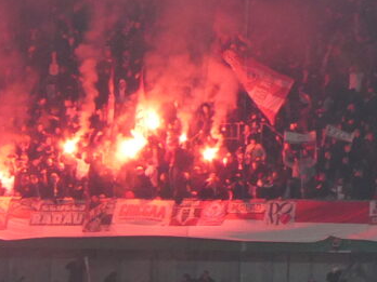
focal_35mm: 414
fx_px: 4509
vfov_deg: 3.6
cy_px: 403
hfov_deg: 4.8
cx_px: -178
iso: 250
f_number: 4.9
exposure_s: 1/80
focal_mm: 16.1
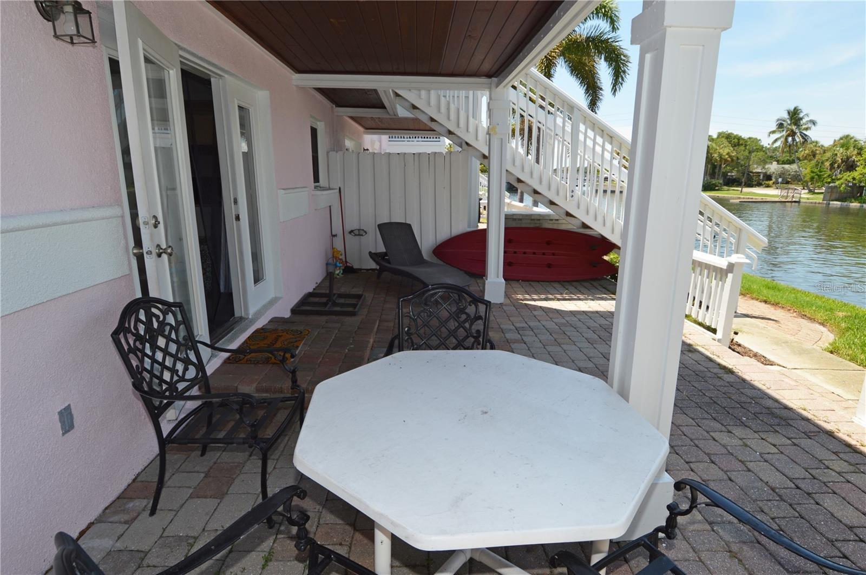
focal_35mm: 18
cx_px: 433
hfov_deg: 90.1
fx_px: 433
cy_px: 288
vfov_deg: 67.3
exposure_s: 1/160
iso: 100
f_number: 6.3
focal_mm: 12
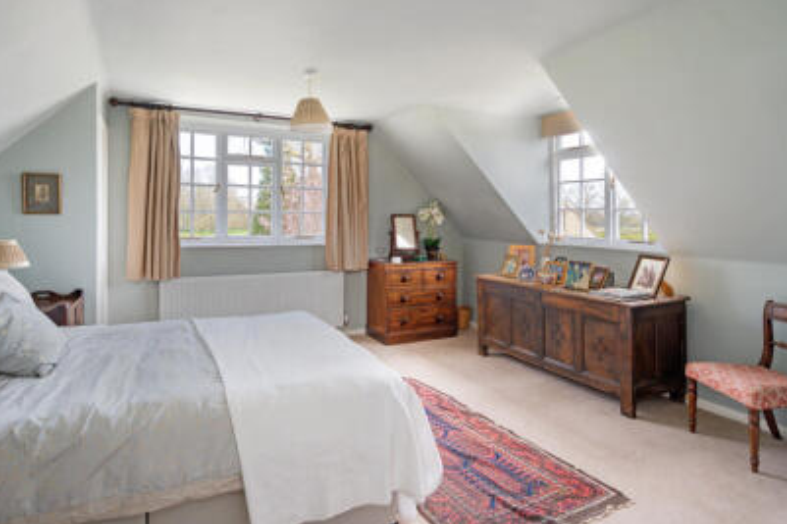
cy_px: 227
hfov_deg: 86.6
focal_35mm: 19
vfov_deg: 64.2
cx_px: 349
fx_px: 415
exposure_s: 1/5
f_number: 8
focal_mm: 16
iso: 320
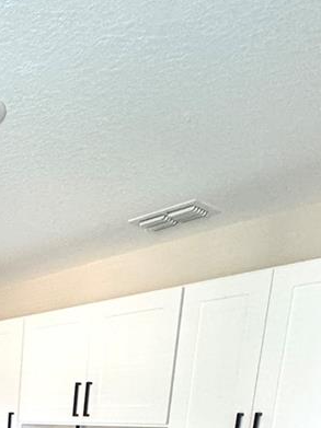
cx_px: -106
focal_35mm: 43
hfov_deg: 27.5
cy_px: 527
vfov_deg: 34.2
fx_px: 532
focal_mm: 2.22
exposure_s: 1/60
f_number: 2.2
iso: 640
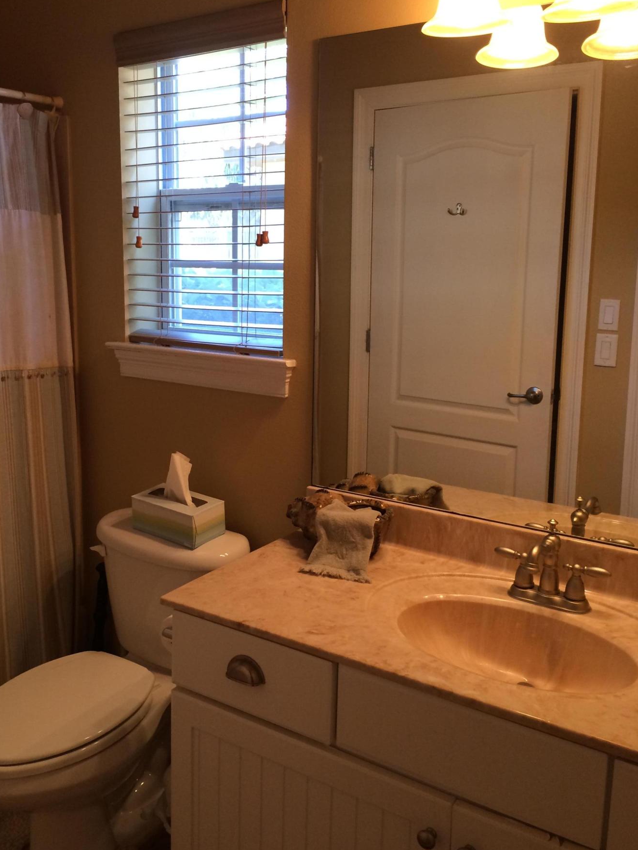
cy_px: 391
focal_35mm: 34
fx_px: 835
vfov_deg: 53.9
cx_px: 282
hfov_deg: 41.7
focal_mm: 4.12
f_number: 2.2
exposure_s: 1/30
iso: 50
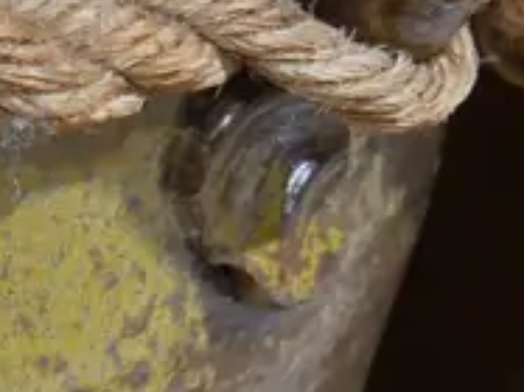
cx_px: -594
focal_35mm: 197
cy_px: 14
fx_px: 2980
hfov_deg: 9.3
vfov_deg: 7.5
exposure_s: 1/60
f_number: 5.3
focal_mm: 18
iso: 1000
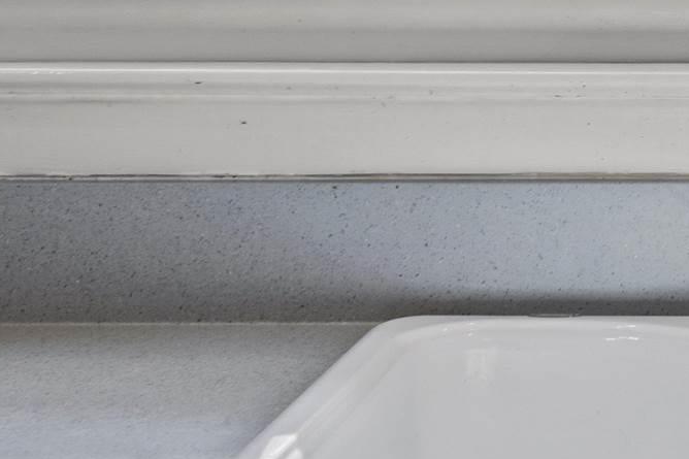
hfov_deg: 14.1
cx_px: 982
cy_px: -256
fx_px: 2640
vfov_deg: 9.6
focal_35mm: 138
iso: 400
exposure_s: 1/20
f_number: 7.1
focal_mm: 30
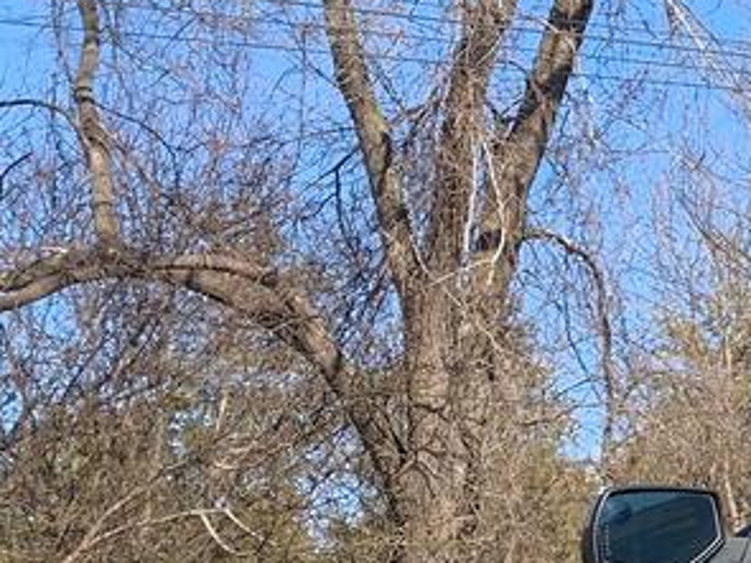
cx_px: 1423
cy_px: 334
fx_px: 2451
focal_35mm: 113
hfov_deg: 14.8
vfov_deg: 13.1
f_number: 1.8
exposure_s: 1/1043
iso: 25
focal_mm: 4.25
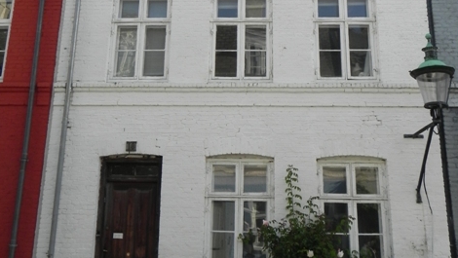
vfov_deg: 27.4
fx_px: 523
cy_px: 69
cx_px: 225
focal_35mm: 43
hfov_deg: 47.3
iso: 160
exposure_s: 1/236
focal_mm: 5.2
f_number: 6.3
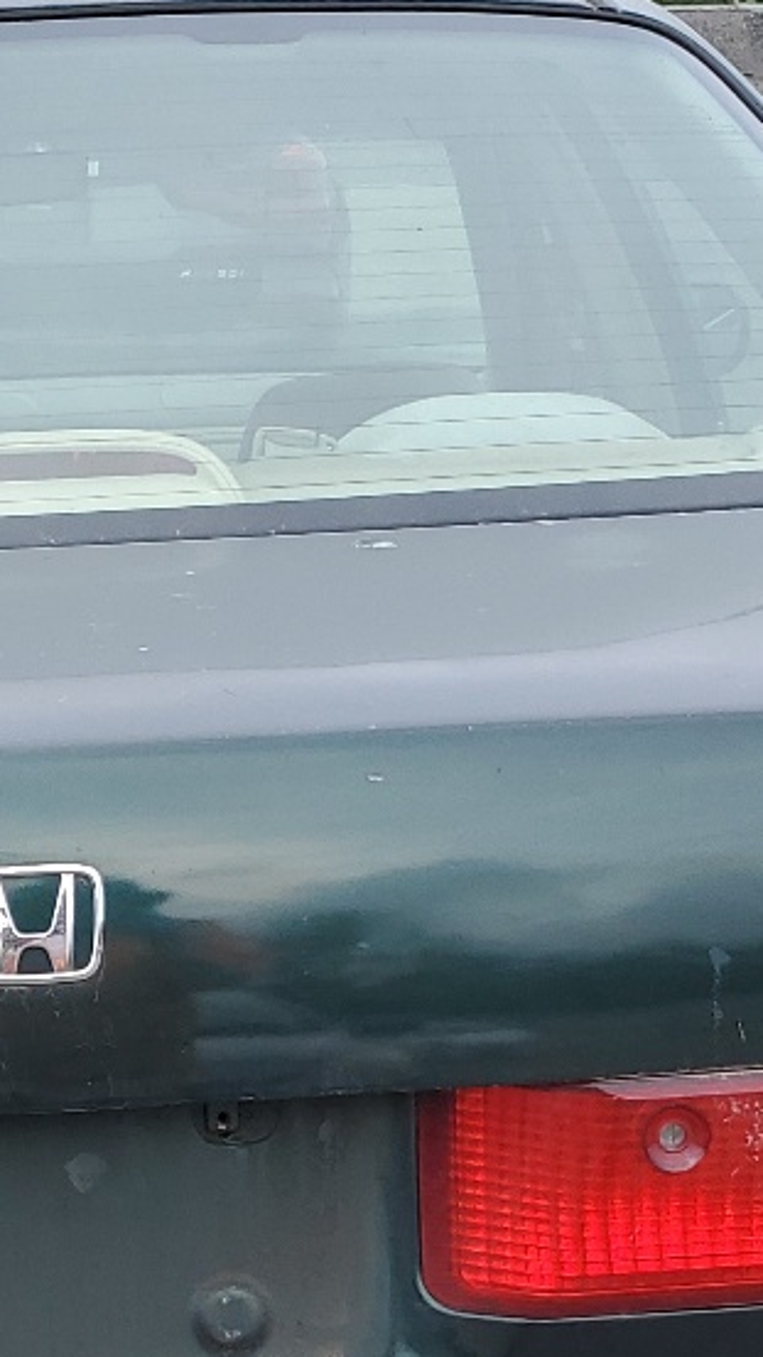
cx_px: 118
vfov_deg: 25.3
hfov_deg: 14.6
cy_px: 1136
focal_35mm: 82
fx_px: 2950
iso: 50
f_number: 1.5
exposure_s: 1/1429
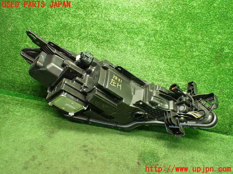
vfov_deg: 46.8
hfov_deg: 60.0
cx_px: 116
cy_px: 87
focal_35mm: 30
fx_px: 202
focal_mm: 5.4
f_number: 2.3
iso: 800
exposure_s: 1/60
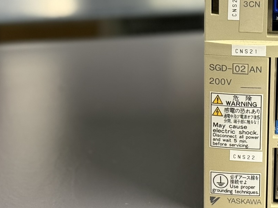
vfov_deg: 12.1
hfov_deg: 16.1
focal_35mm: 122
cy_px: 87
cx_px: 196
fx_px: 979
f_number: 1.78
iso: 320
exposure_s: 1/33
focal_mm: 6.76
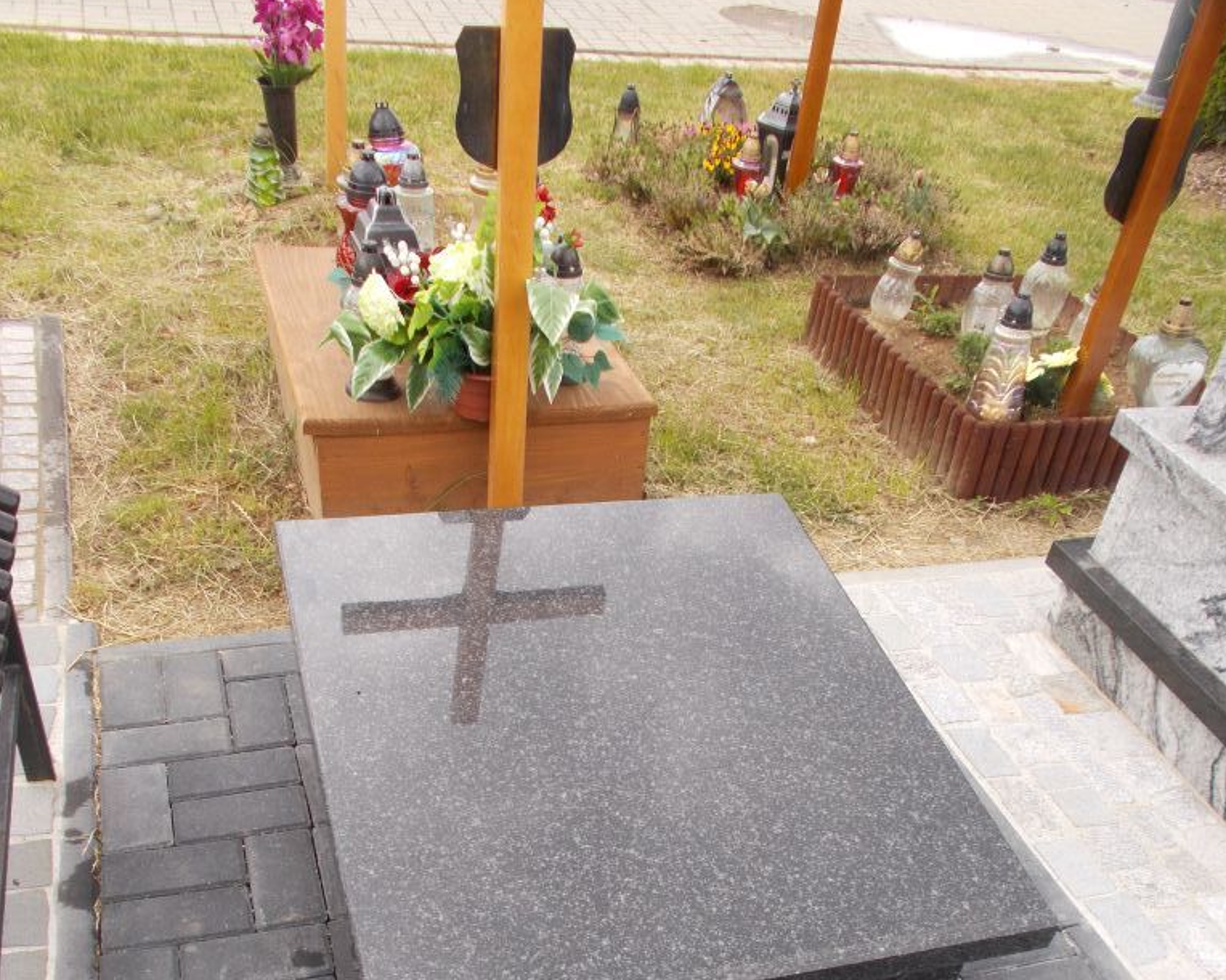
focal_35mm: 34
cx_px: 615
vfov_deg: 41.3
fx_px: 1234
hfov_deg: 52.8
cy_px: 802
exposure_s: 1/250
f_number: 3.2
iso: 80
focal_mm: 4.6
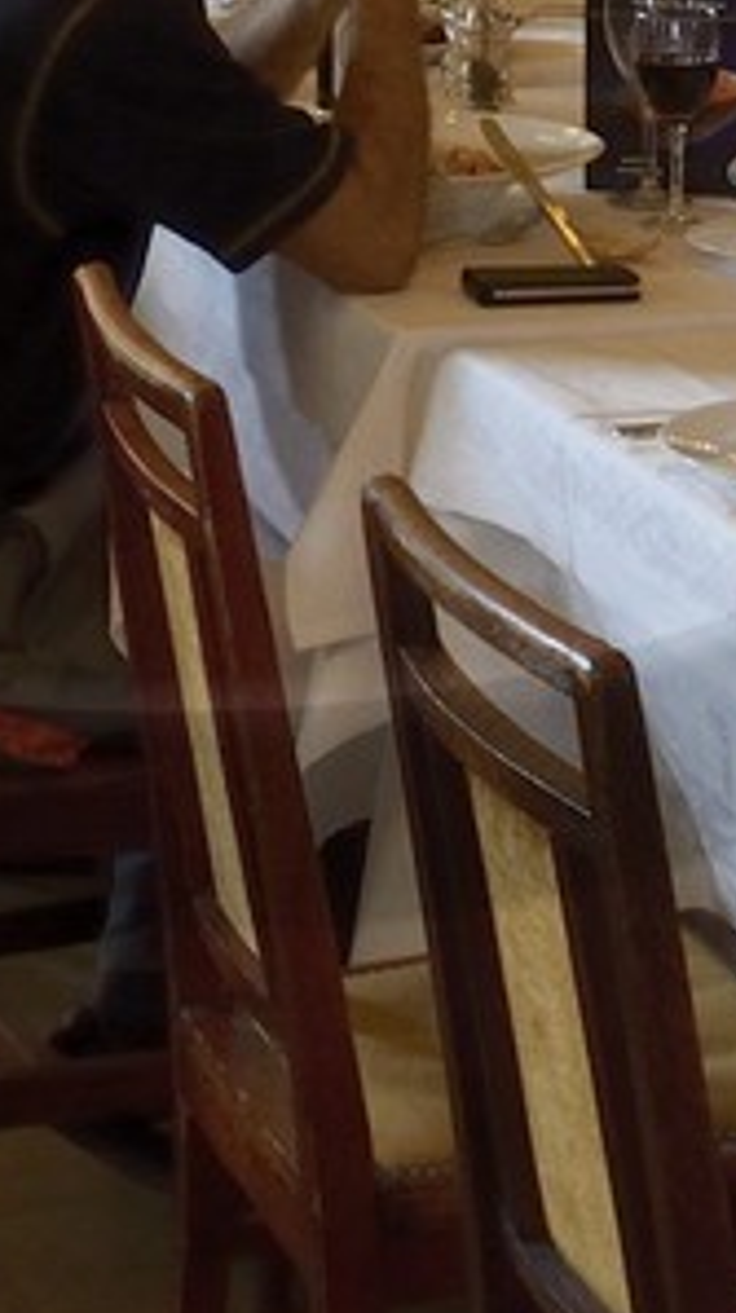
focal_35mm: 135
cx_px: 163
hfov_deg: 8.9
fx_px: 4697
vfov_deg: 14.4
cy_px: -903
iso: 800
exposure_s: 1/40
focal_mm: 24
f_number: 11
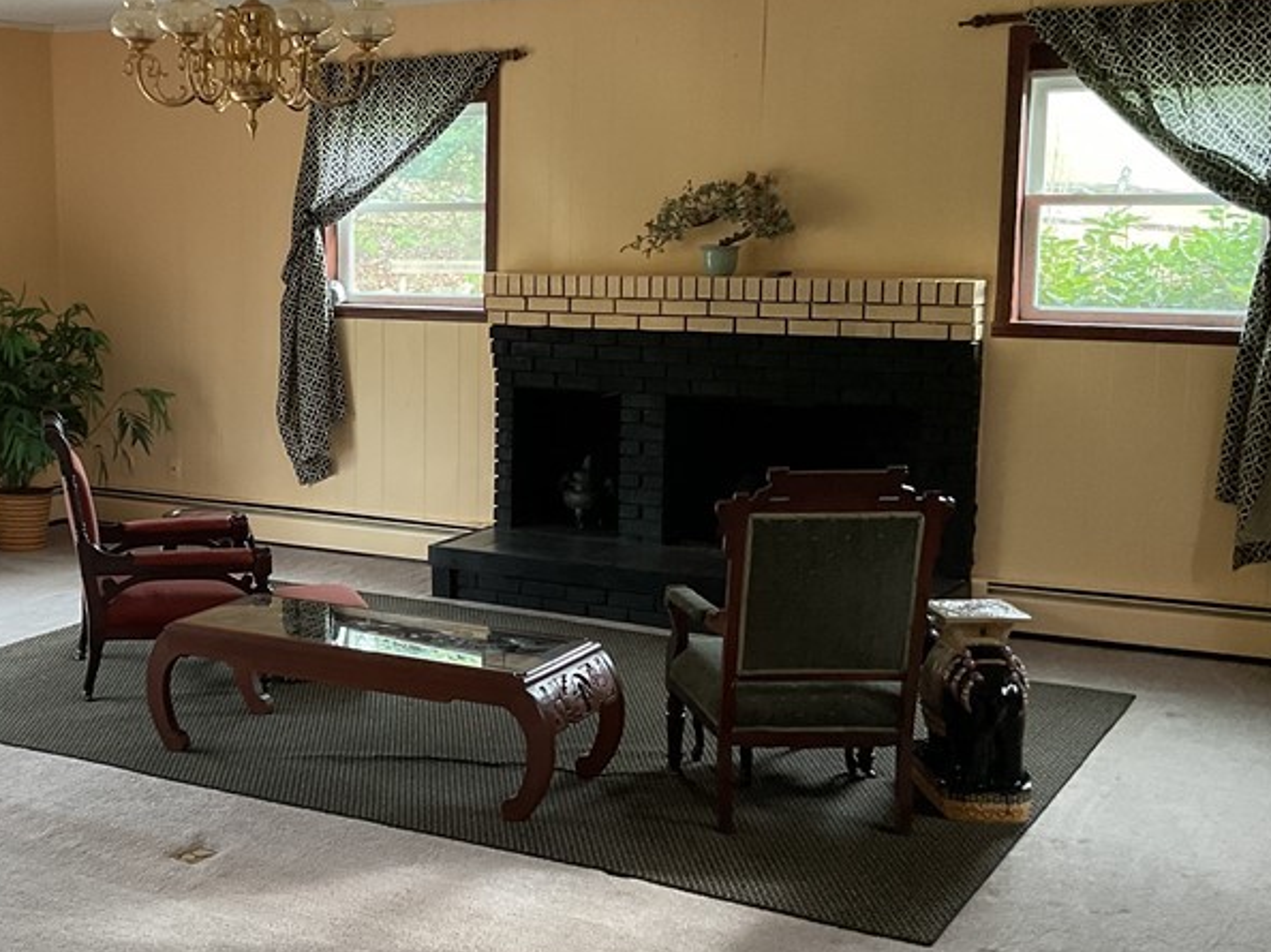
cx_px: 293
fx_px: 1835
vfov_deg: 29.1
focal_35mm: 50
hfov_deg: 37.1
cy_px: 462
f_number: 1.8
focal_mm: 3
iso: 100
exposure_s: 1/60
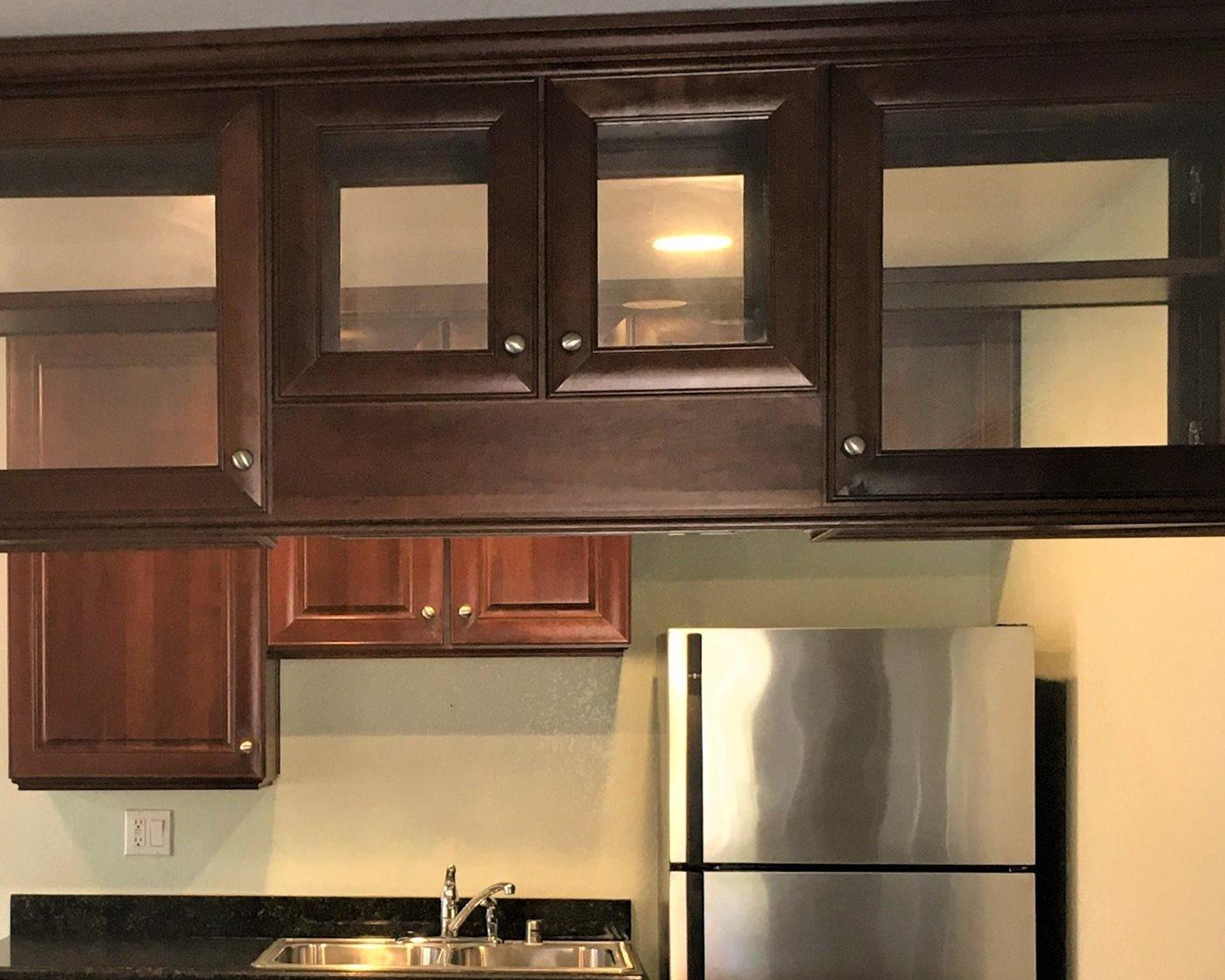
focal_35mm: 62
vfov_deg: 24.4
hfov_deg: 29.7
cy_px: 708
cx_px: 238
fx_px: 2248
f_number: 2.2
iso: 64
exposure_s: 1/30
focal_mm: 4.15
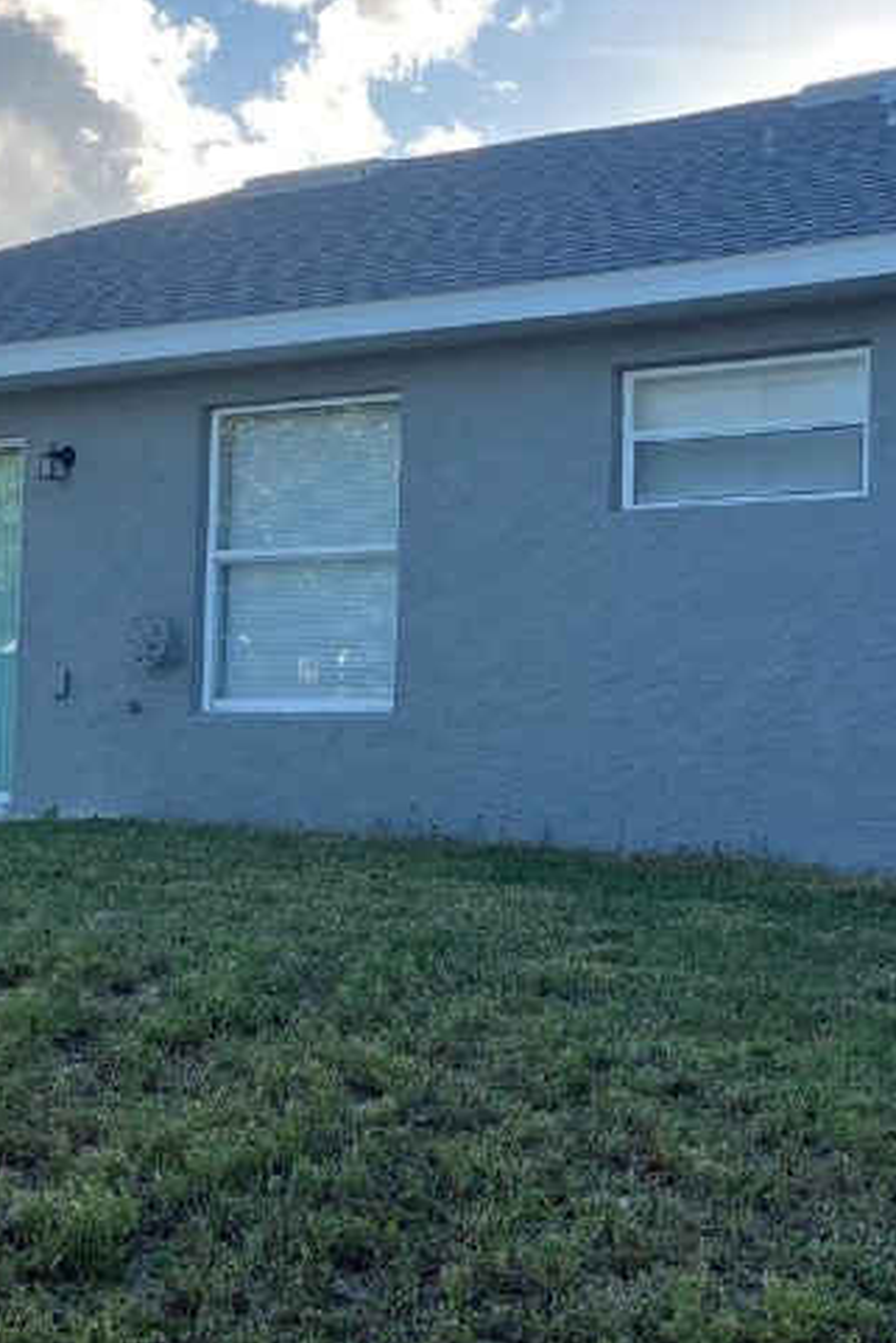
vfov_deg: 32.4
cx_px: 678
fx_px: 2313
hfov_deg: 21.7
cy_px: 662
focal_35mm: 62
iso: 32
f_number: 1.8
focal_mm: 3.99
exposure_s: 1/639
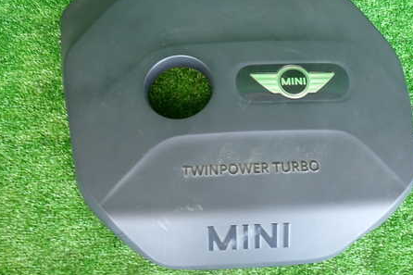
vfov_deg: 37.7
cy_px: 116
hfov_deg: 54.1
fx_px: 401
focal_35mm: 35
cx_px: 244
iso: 200
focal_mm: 4.5
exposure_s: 1/30
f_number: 2
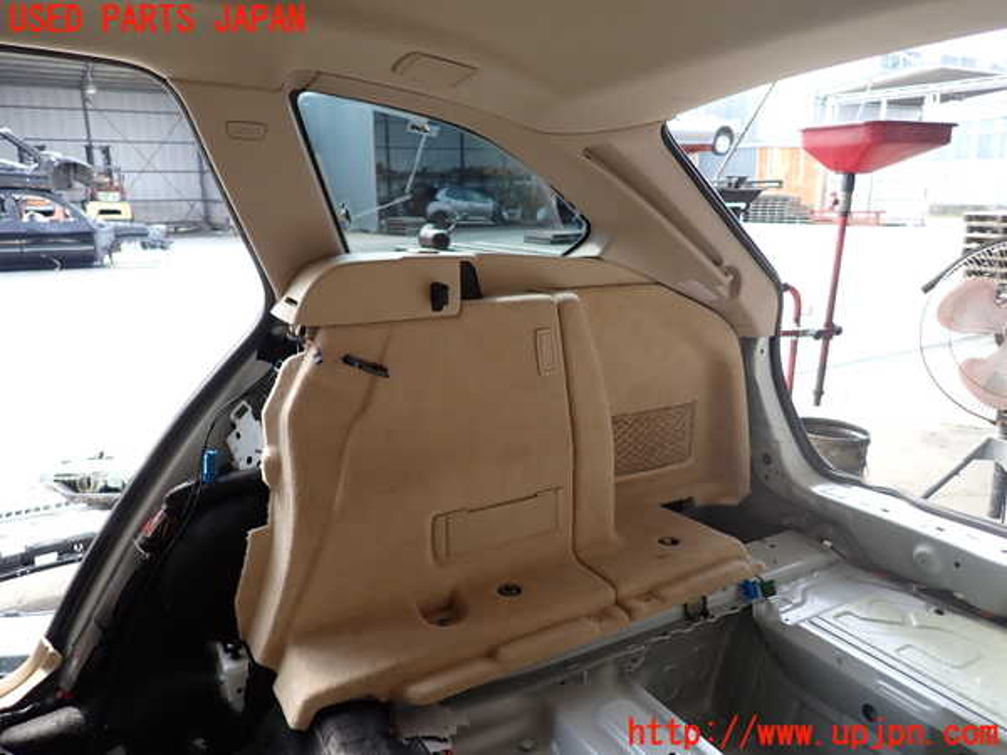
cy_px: 378
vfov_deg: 54.9
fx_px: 727
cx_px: 504
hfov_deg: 69.4
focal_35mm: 25
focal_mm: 4.5
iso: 100
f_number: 2
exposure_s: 1/200
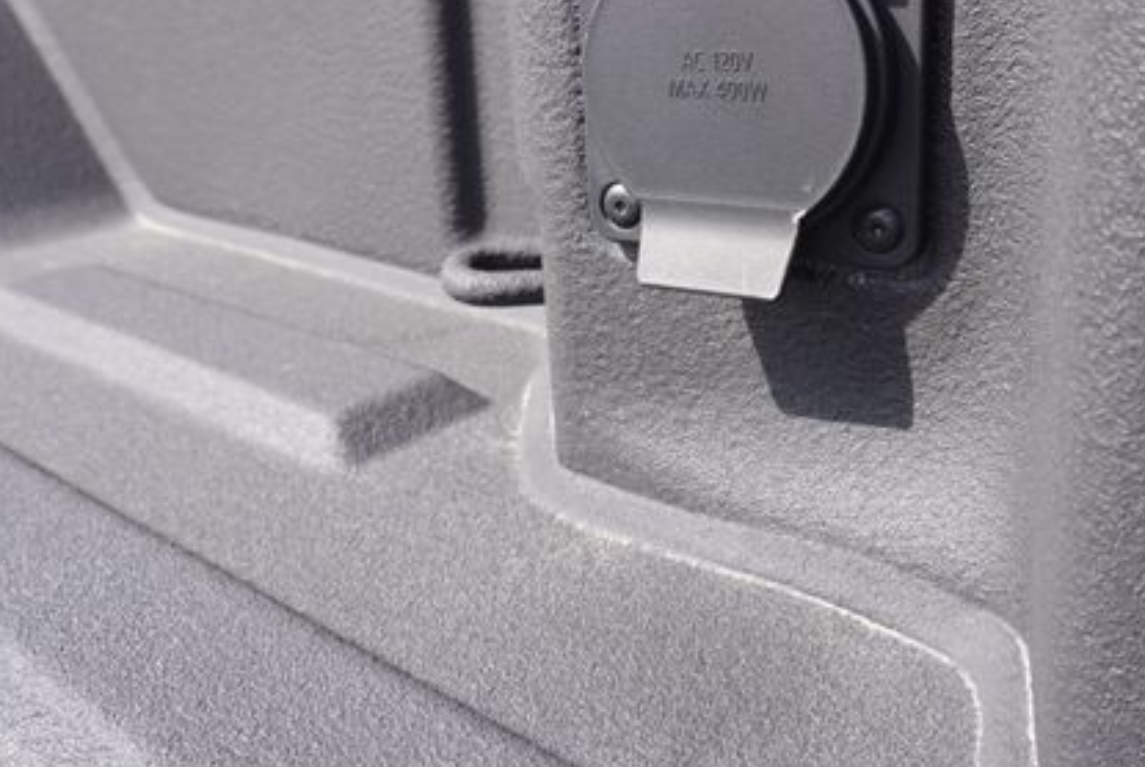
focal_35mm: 37
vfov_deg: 35.8
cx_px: 676
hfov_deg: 51.5
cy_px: 268
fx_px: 1178
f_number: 5.6
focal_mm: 16
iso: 100
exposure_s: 1/100
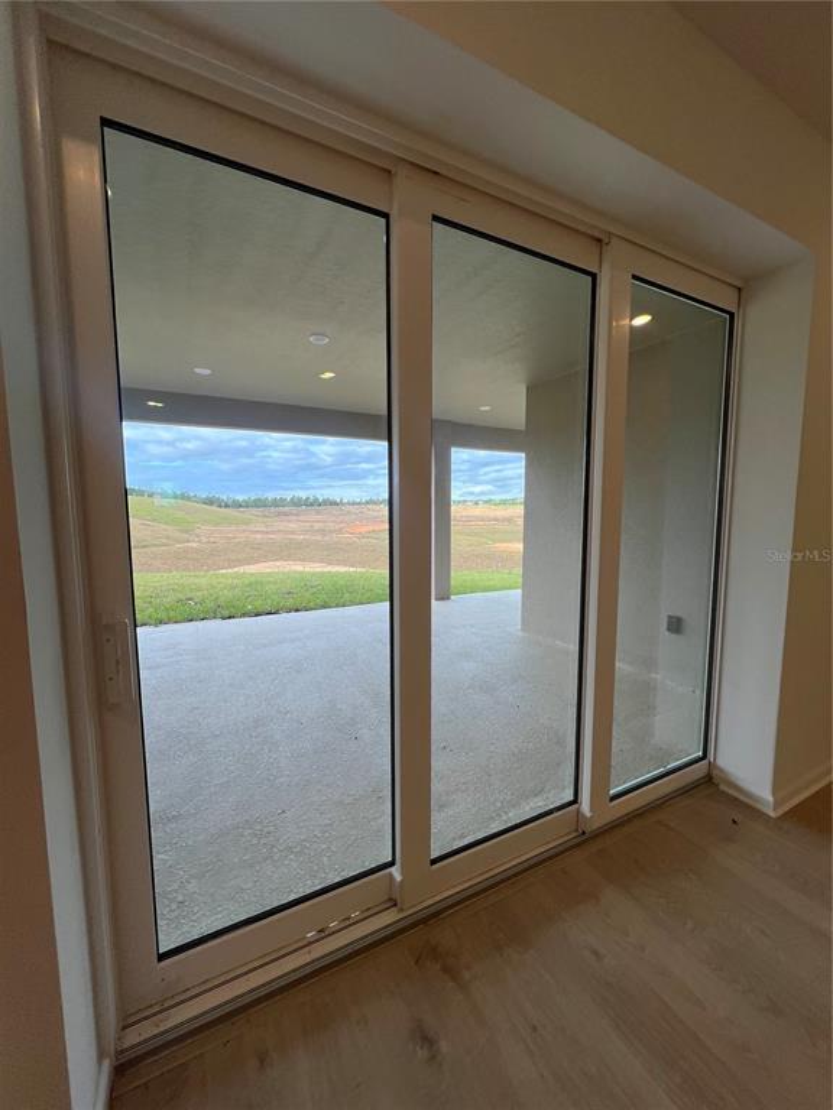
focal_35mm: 13
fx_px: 417
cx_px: 416
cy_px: 555
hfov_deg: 89.9
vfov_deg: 106.2
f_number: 1.8
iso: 32
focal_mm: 1.57
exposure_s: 1/187
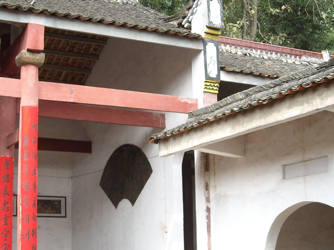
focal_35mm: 66
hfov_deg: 29.4
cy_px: 114
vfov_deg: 22.2
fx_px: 637
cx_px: 146
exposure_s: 1/161
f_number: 2.8
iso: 64
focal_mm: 5.7
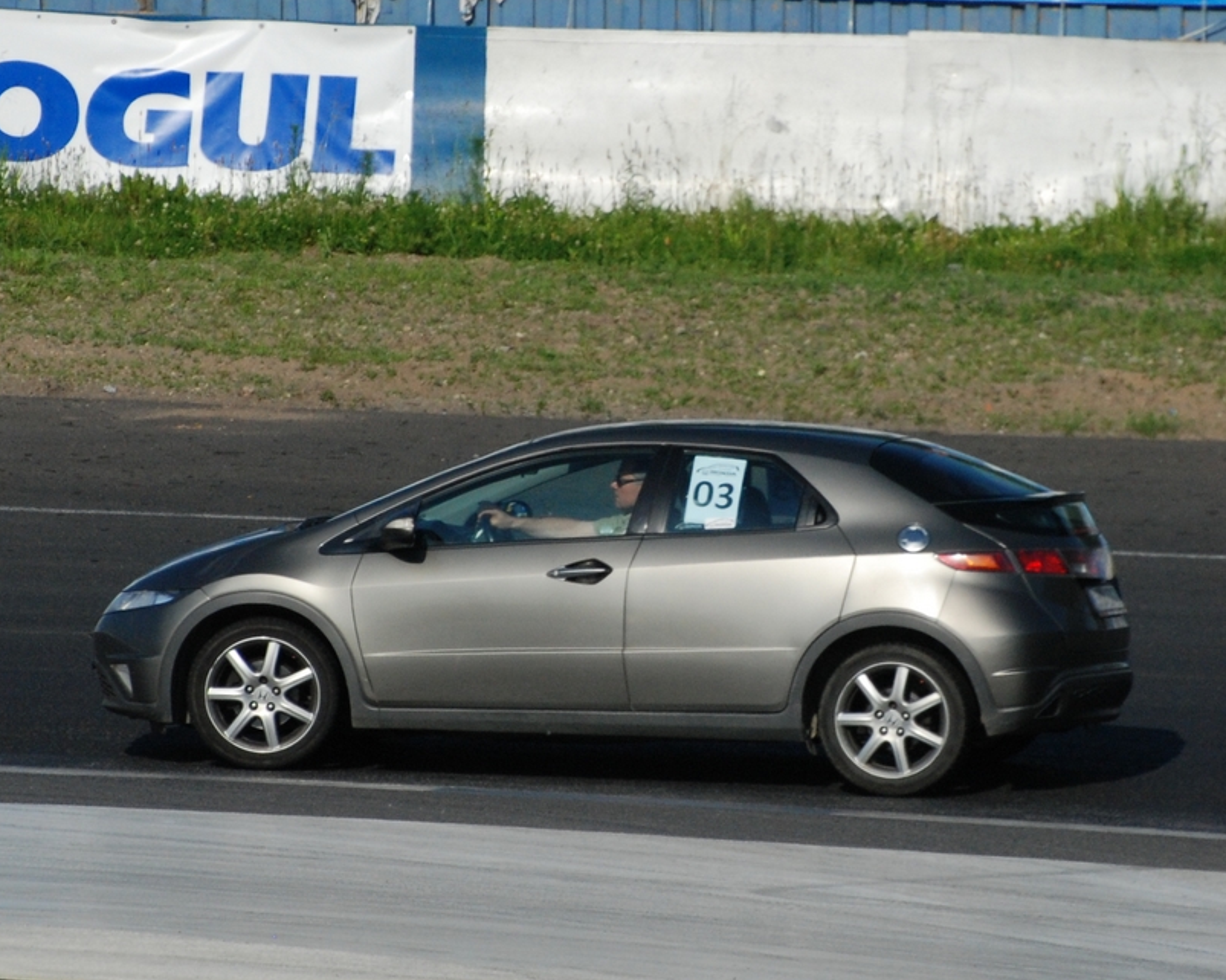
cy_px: 469
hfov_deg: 2.4
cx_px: 640
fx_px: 29347
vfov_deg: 1.9
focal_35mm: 809
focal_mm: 240
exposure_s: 1/4000
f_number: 5.6
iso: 400
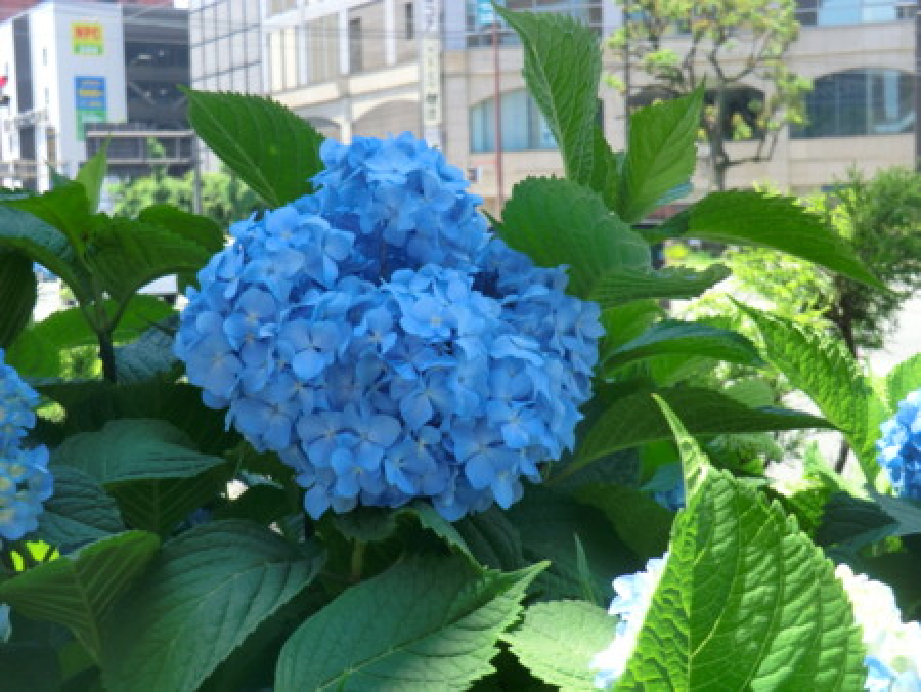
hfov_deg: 34.9
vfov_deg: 26.6
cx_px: 460
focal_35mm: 55
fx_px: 1464
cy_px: 346
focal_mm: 9.8
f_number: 4.2
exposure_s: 1/160
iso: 80
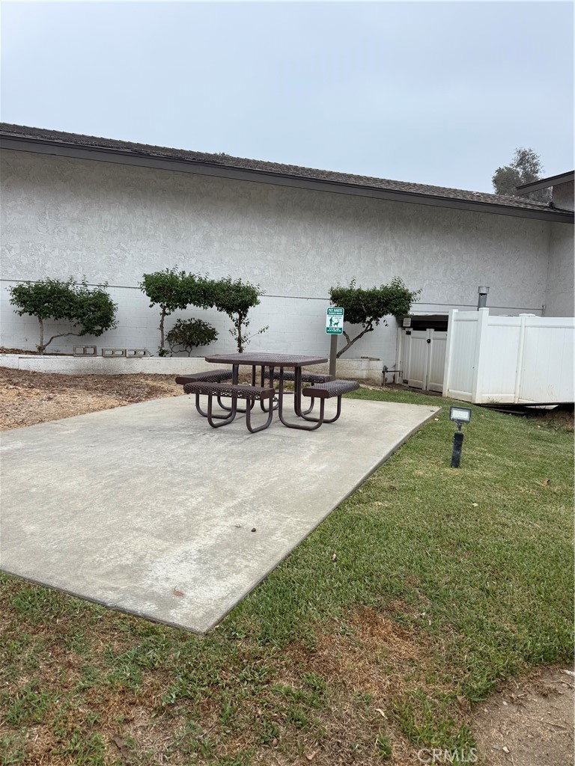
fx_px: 532
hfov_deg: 56.8
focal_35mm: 24
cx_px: 288
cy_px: 383
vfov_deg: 71.6
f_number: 1.78
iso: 80
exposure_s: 1/1855
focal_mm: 6.76
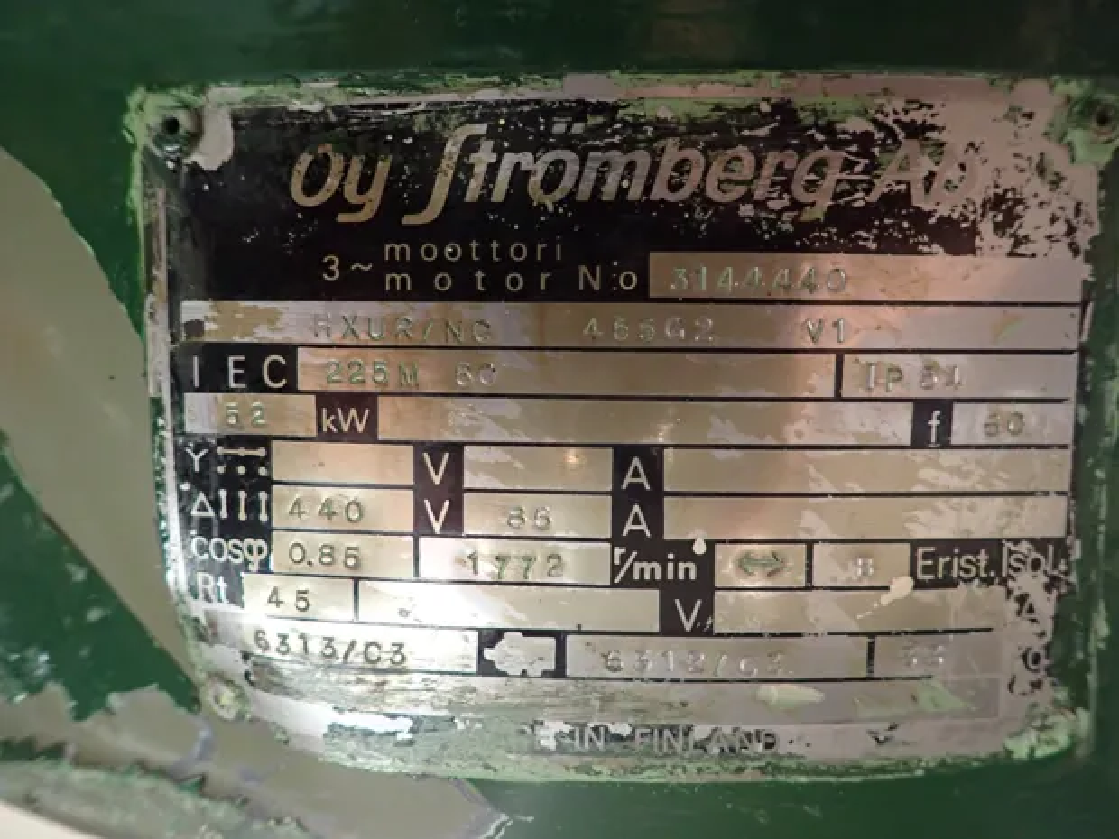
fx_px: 808
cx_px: 560
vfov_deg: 54.9
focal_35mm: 25
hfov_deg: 69.4
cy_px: 420
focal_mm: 4.5
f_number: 2
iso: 800
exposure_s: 1/40
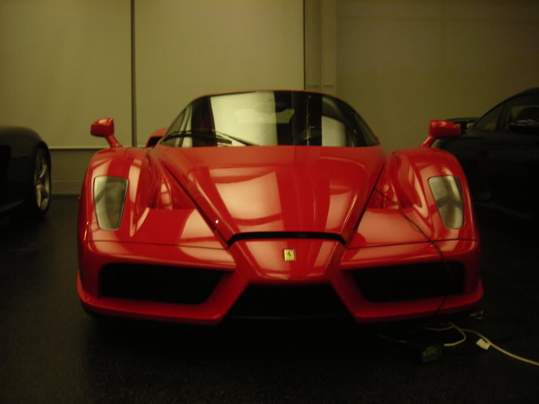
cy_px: 202
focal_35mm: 38
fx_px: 592
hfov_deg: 49.0
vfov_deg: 37.7
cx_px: 270
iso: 200
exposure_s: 1/30
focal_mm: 6.3
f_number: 3.2
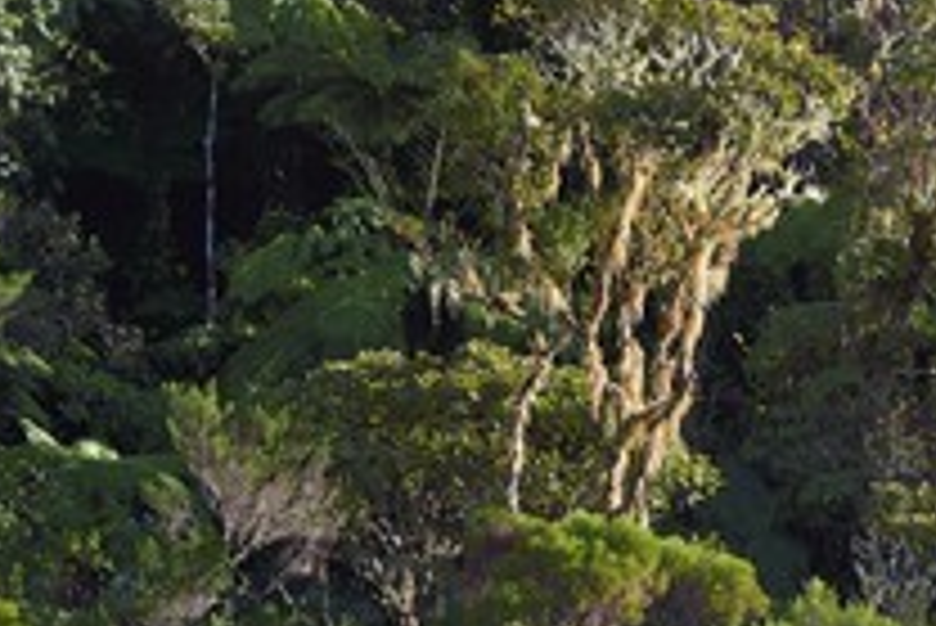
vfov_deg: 5.1
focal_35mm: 272
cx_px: 909
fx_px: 7077
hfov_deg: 7.5
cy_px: 45
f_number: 11
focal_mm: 135
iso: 400
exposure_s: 1/160
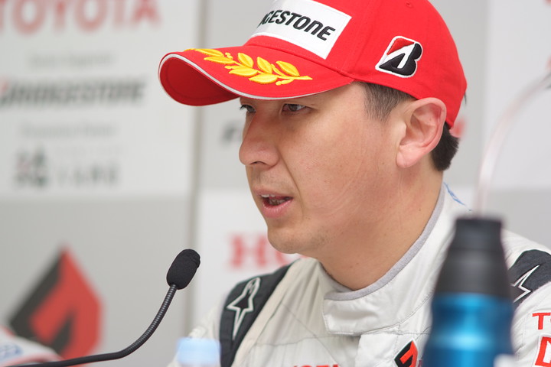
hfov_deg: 7.6
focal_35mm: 270
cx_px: 276
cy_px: 184
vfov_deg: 5.1
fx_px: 4132
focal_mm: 180
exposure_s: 1/125
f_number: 2.8
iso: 200
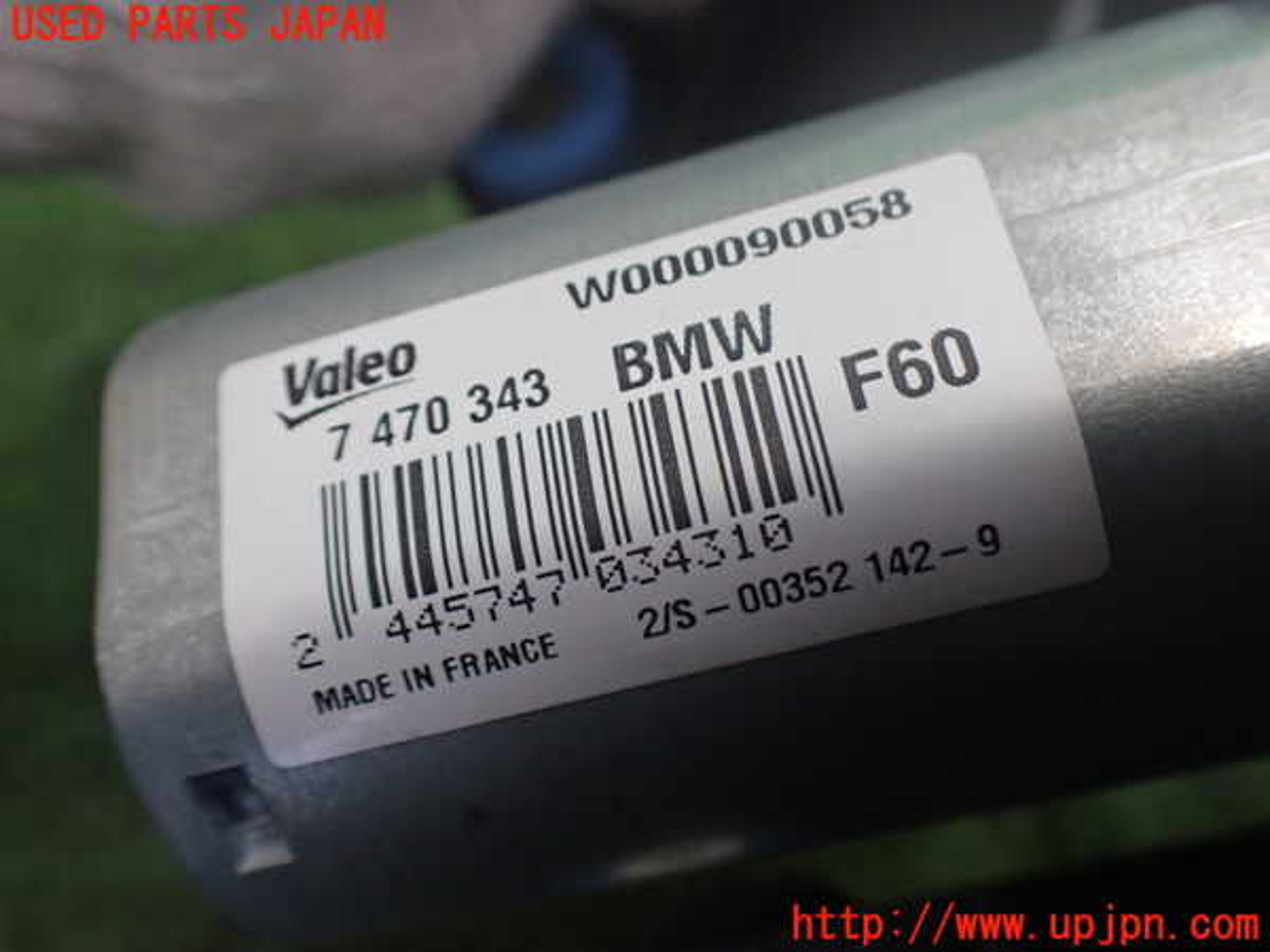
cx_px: 635
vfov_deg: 46.8
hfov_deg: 60.0
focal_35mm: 30
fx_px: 1101
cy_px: 476
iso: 640
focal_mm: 5.4
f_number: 2.3
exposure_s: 1/125
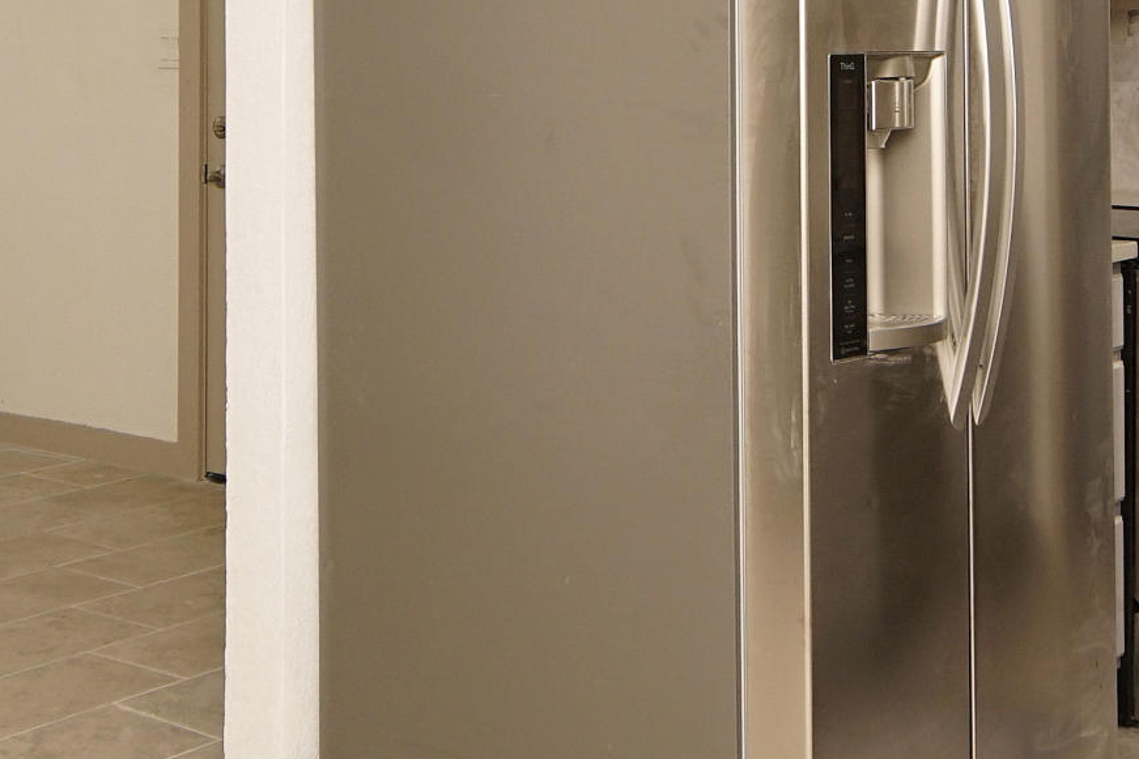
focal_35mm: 62
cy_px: 75
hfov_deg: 32.4
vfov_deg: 21.4
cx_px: 582
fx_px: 1962
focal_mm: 12
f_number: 4.5
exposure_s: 1/60
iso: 250
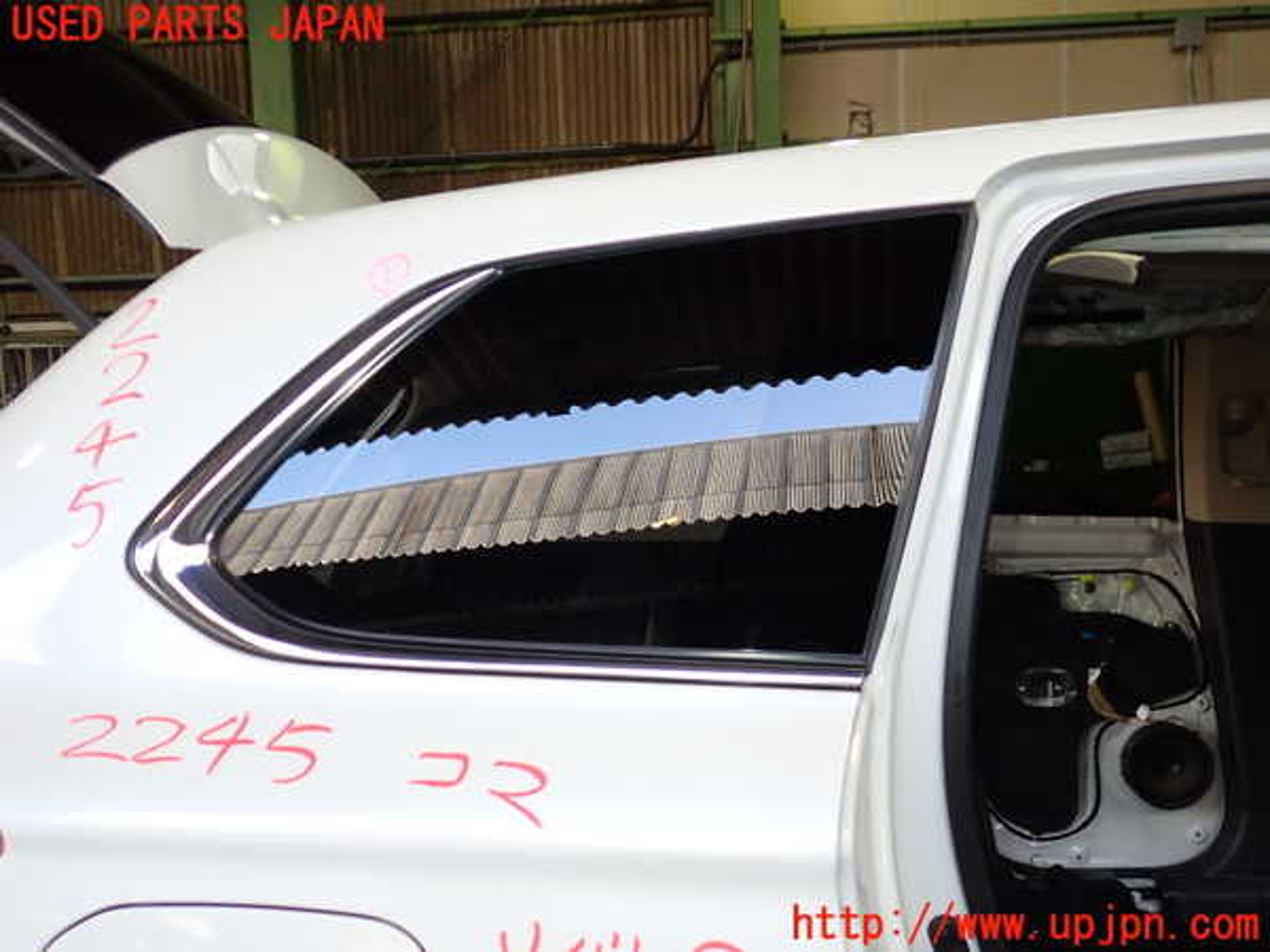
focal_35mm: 30
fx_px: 1101
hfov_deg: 60.0
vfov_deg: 46.8
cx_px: 635
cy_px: 476
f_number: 2.3
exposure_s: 1/80
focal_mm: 5.4
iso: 200
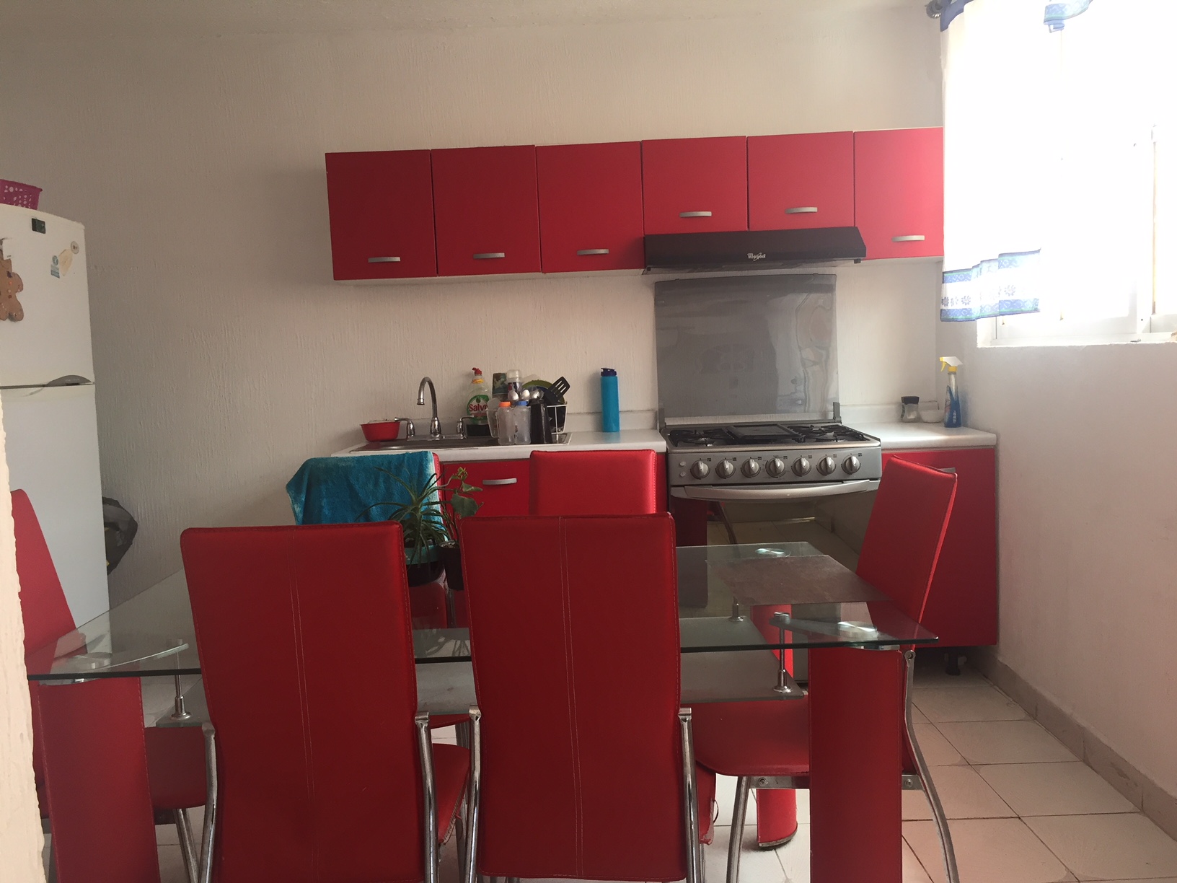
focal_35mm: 29
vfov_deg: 48.2
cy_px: 442
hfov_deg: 61.7
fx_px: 986
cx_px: 588
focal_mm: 4.15
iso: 32
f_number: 2.2
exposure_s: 1/40
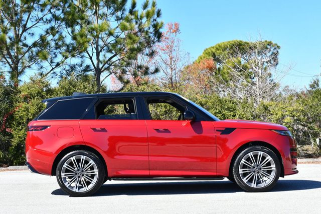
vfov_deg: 21.3
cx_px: 160
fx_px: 571
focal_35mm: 64
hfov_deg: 31.4
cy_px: 107
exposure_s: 1/250
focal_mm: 32
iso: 200
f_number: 8
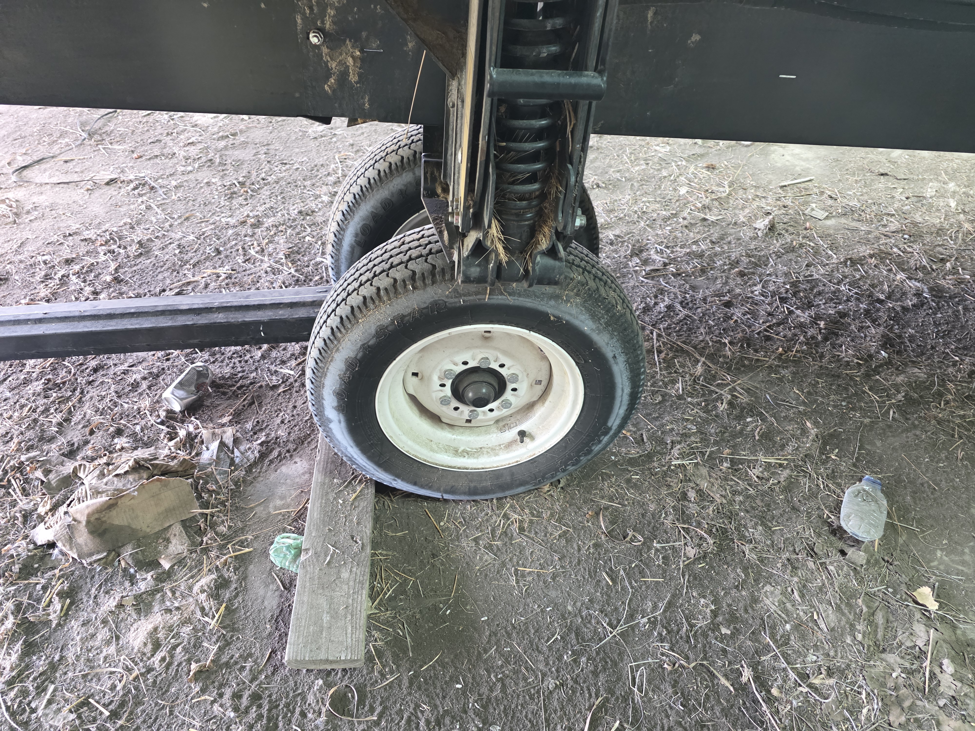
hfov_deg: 73.9
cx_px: 488
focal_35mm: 23
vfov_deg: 58.9
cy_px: 366
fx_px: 648
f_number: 1.7
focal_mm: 6.3
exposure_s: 1/120
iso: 640
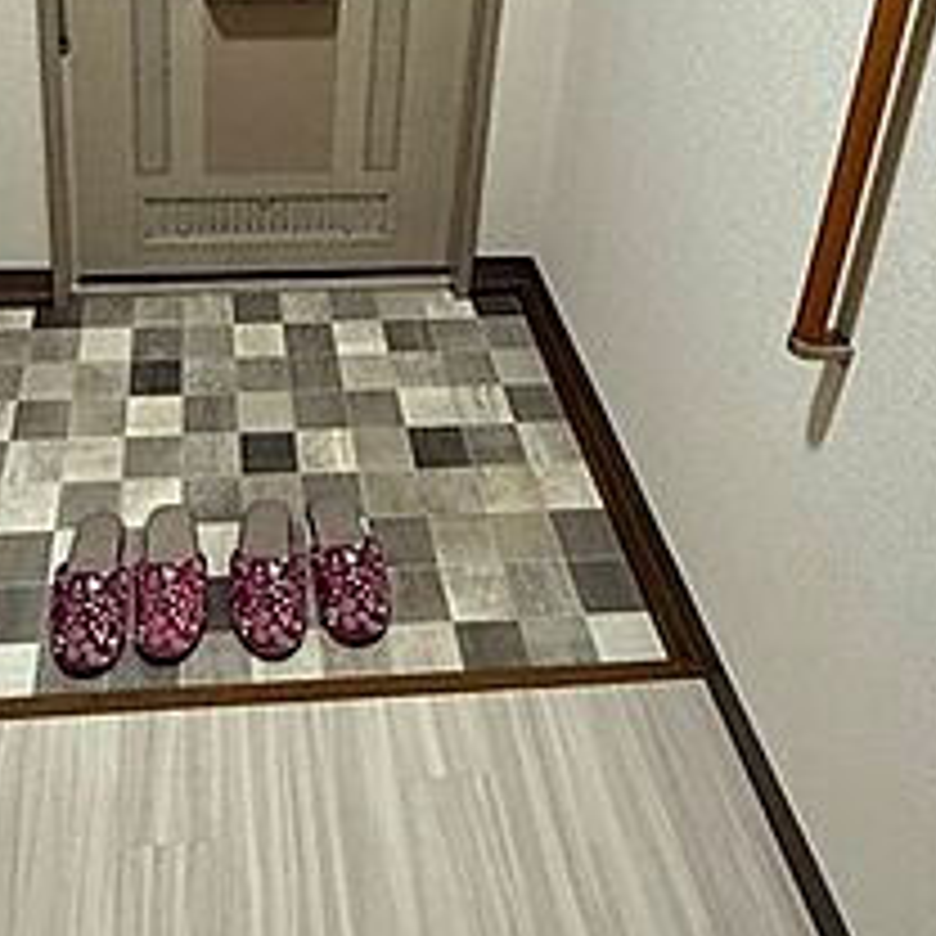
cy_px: 9
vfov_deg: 39.0
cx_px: 288
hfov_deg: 43.1
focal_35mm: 38
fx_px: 1162
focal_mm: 2.22
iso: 320
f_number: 2.2
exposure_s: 1/60
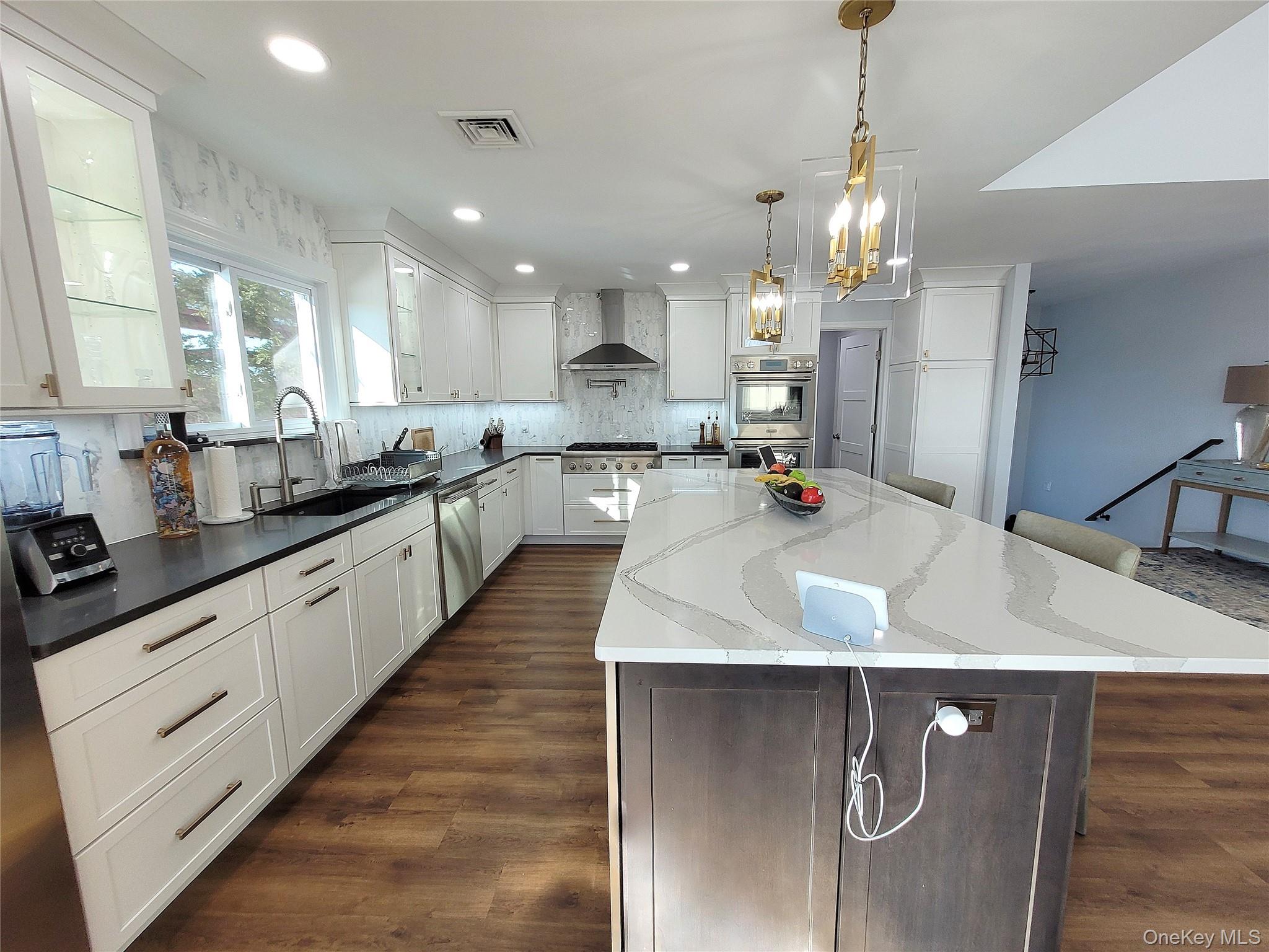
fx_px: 477
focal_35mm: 13
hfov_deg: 106.2
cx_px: 634
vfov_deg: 89.9
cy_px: 476
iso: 80
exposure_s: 1/120
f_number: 2.2
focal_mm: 1.74
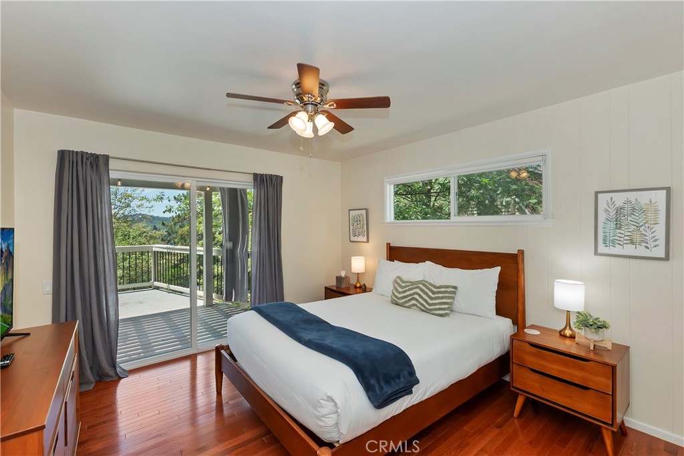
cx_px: 342
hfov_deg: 100.4
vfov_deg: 77.3
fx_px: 285
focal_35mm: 15
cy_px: 228
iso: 200
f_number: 8
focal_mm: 10
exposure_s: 1/30
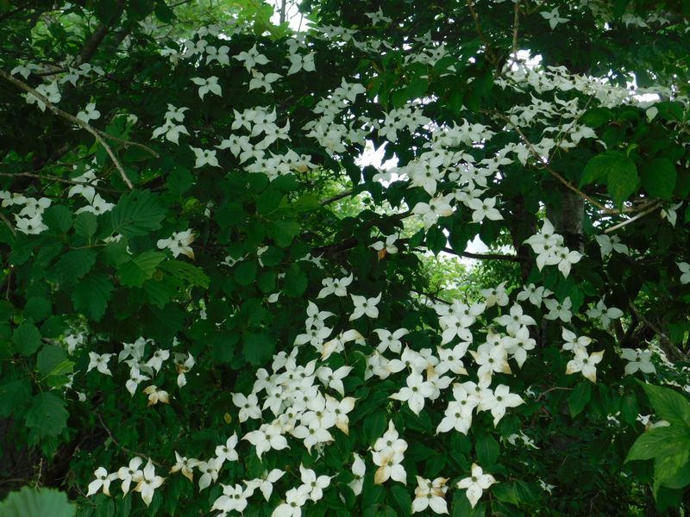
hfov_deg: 27.4
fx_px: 1415
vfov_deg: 20.7
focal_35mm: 71
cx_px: 345
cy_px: 258
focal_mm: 12.6
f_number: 4.3
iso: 125
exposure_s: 1/100
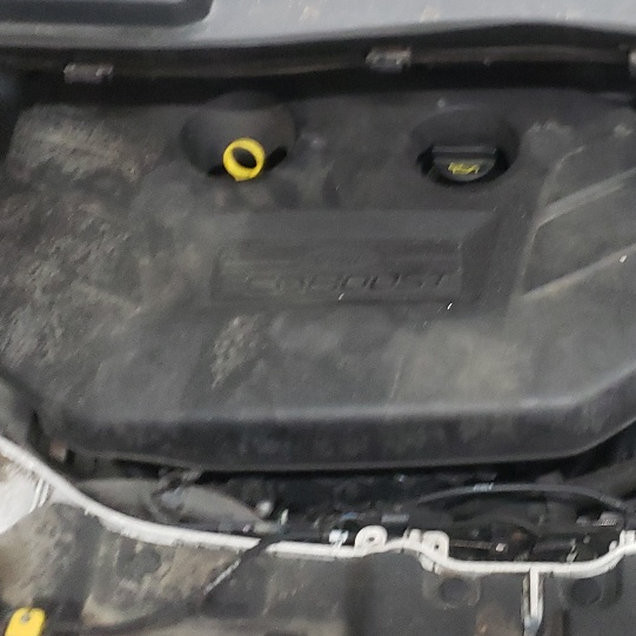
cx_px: 547
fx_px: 1413
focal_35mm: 68
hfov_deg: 24.8
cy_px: 229
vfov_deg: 25.3
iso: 302
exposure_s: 1/30
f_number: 1.5
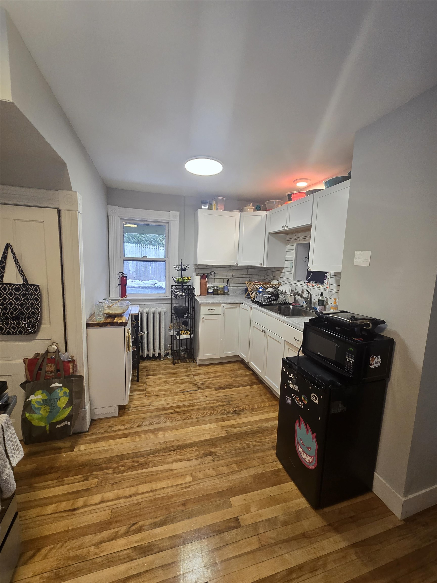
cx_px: 218
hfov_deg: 89.9
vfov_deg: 106.2
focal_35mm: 13
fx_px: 219
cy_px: 292
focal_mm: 2.2
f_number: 2.2
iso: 160
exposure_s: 1/60
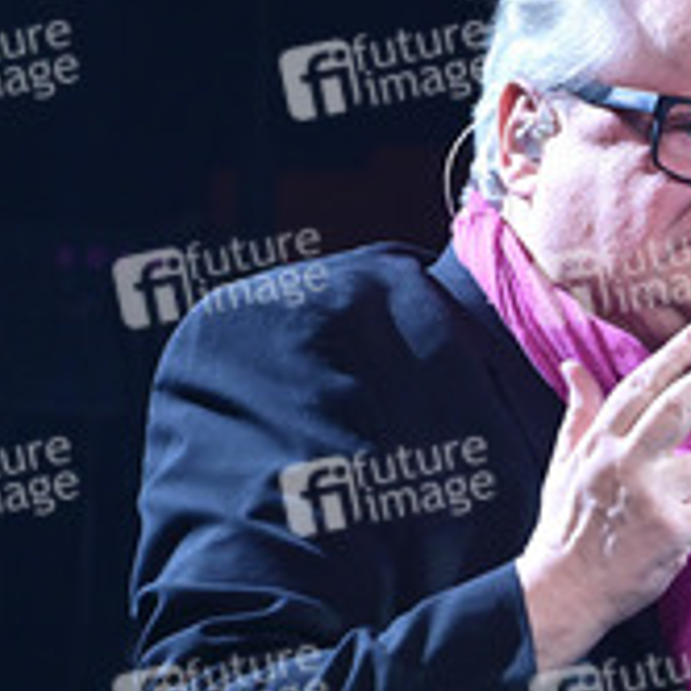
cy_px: 383
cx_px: 693
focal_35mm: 462
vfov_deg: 3.8
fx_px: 10434
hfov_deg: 3.8
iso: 1600
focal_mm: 200
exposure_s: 1/640
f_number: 4
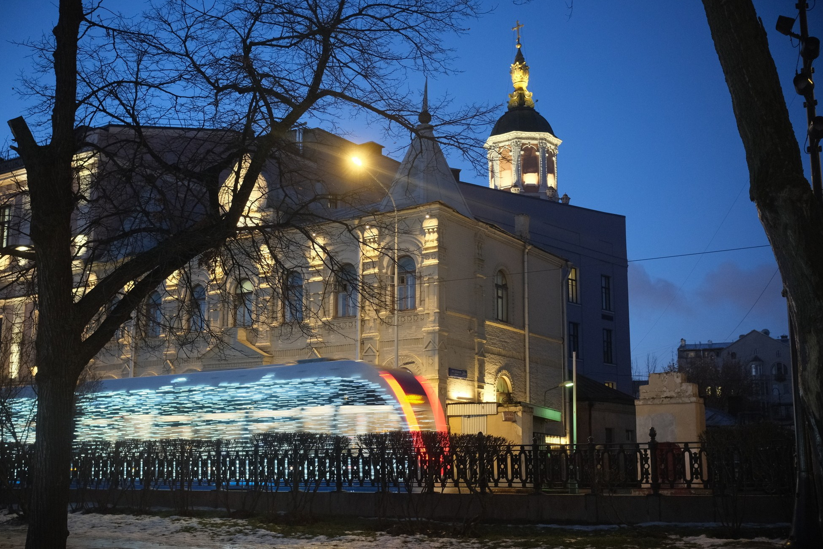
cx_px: 398
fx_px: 983
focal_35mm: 43
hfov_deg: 45.4
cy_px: 283
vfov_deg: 31.2
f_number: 4
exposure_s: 1/34
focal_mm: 27
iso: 2500
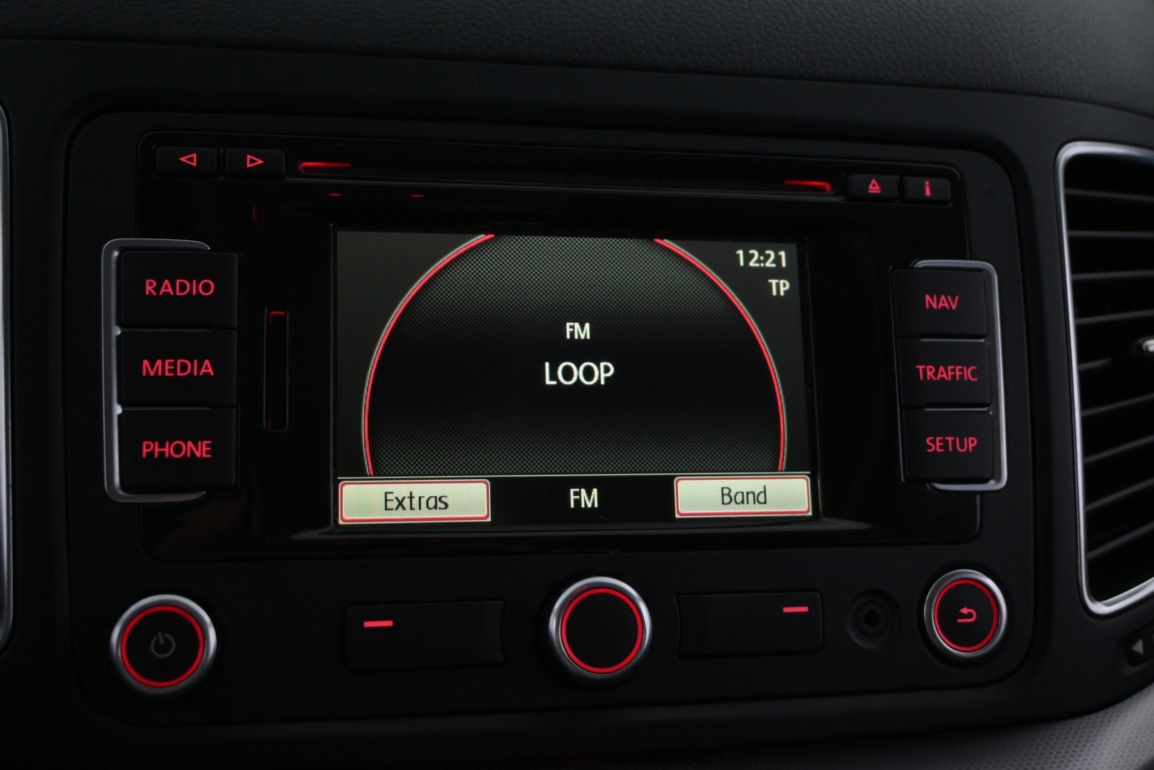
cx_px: 577
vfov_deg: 35.5
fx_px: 1202
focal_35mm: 38
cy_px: 385
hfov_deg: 51.3
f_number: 5
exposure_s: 1/100
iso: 2500
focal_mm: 25
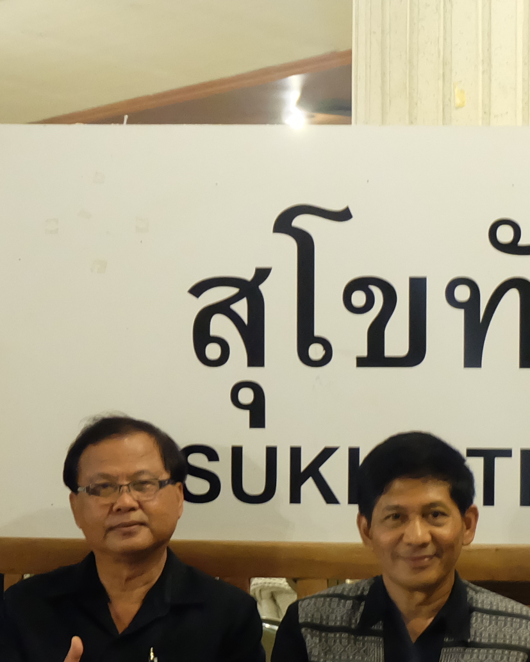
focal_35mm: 113
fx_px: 2215
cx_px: 502
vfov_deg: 16.9
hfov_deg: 13.5
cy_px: 518
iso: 3200
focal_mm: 24.3
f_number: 4.2
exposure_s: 1/7.5
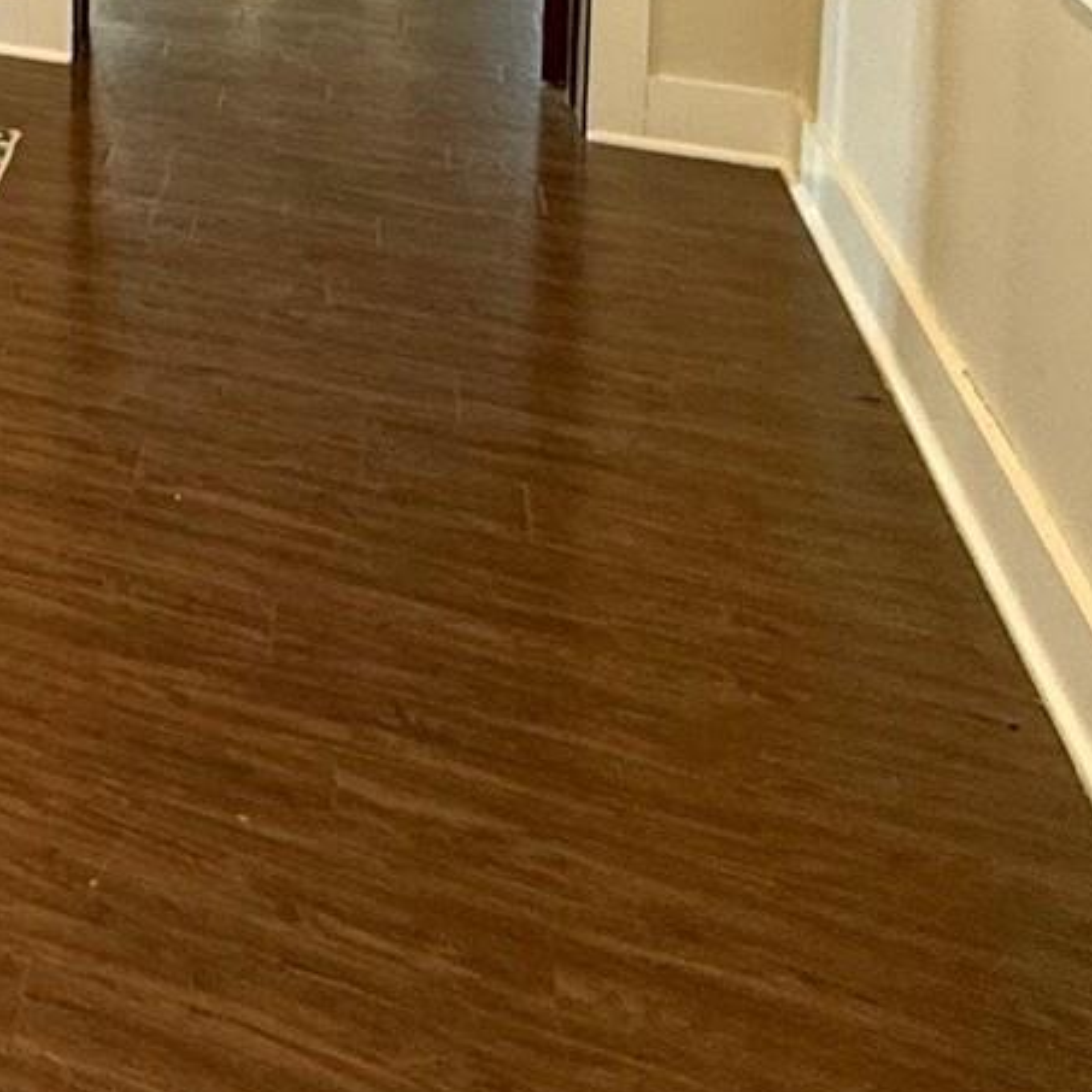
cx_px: -897
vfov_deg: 24.9
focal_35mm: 56
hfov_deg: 20.7
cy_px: -456
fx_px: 1999
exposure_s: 1/40
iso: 50
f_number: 2.2
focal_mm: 2.22
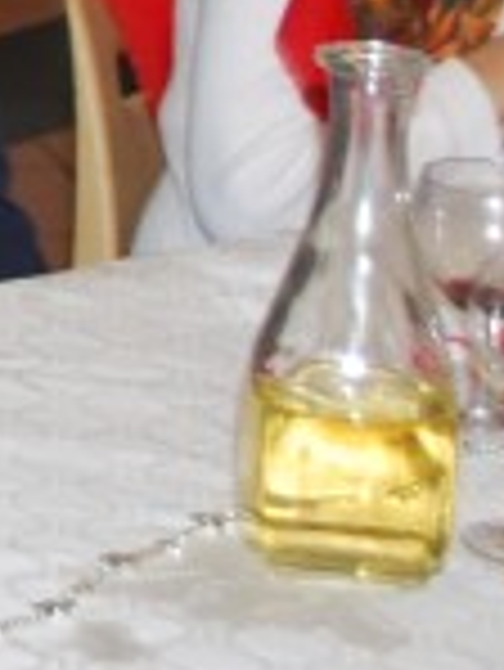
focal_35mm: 243
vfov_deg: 7.8
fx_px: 4711
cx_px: -1280
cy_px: -621
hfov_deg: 5.5
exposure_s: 1/60
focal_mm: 28
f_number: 4.5
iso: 360
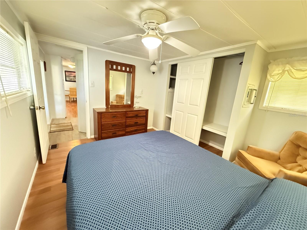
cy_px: 115
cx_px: 154
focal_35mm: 14
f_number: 2.2
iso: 1600
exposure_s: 1/36
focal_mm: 2.22
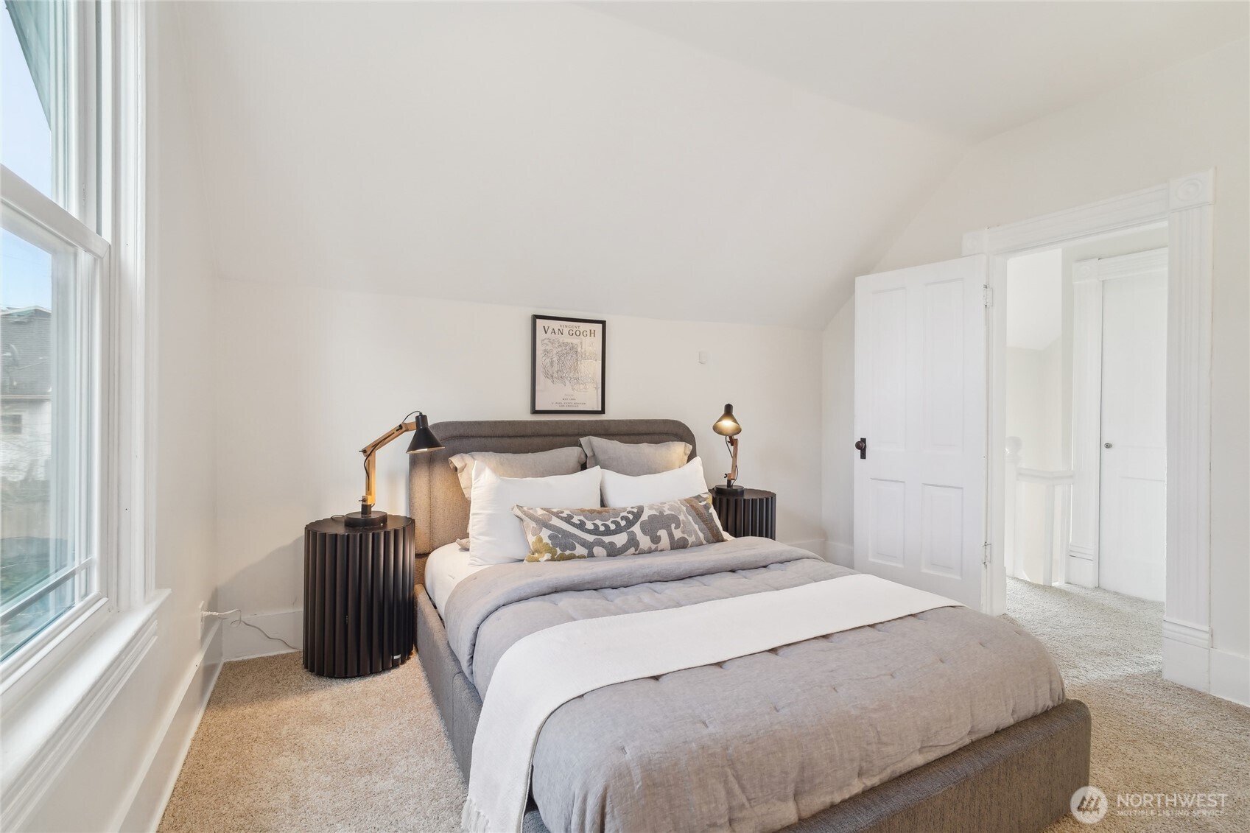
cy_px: 416
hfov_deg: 96.7
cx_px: 625
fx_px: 555
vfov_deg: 73.7
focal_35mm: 16
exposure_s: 1/25
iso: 1600
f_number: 8
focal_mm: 16
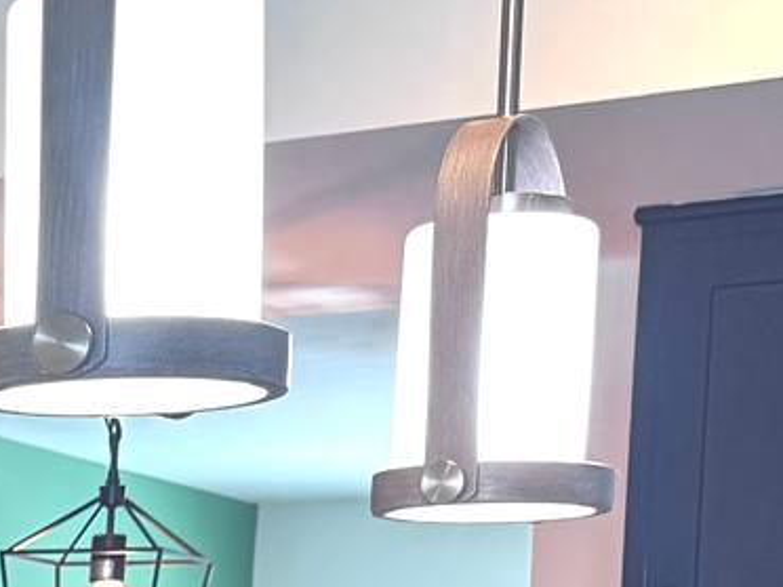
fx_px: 2986
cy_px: 1227
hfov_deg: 13.4
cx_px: -621
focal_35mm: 132
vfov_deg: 10.2
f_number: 1.78
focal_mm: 6.76
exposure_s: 1/60
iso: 100
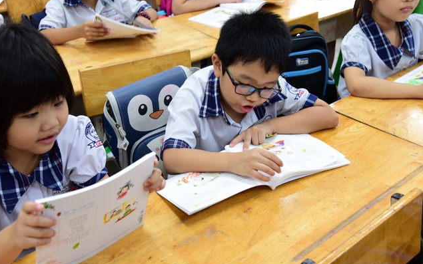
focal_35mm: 48
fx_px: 553
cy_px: 130
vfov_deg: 26.9
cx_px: 213
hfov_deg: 41.8
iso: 1000
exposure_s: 1/40
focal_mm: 46
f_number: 5.6
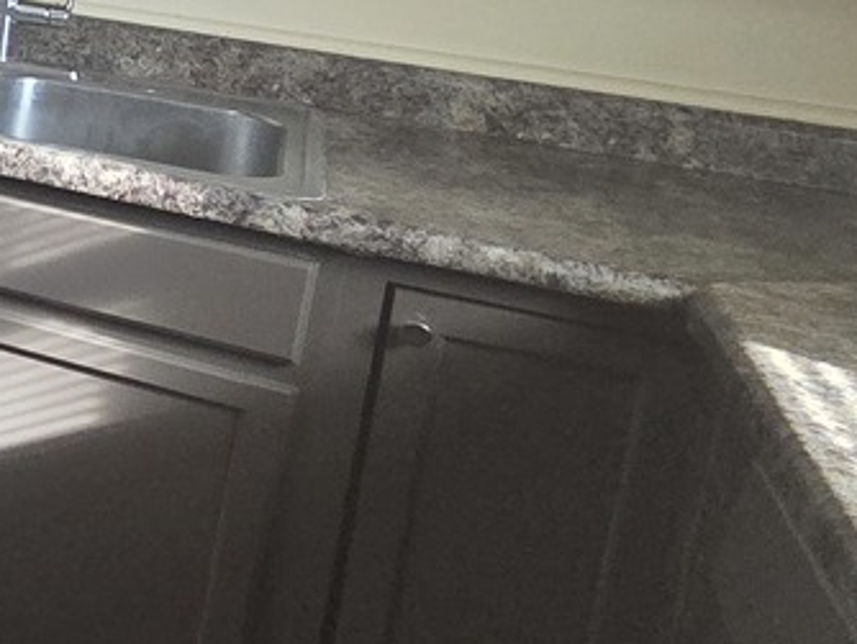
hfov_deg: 18.0
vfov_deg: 24.3
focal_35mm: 56
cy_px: -72
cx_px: -960
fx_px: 1387
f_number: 2.2
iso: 400
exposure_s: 1/60
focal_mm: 2.2
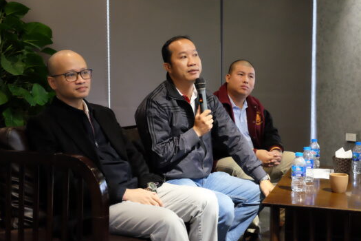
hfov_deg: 49.5
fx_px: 391
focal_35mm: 39
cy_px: 119
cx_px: 185
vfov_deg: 34.2
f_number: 4.5
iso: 6400
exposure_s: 1/160
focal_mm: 23
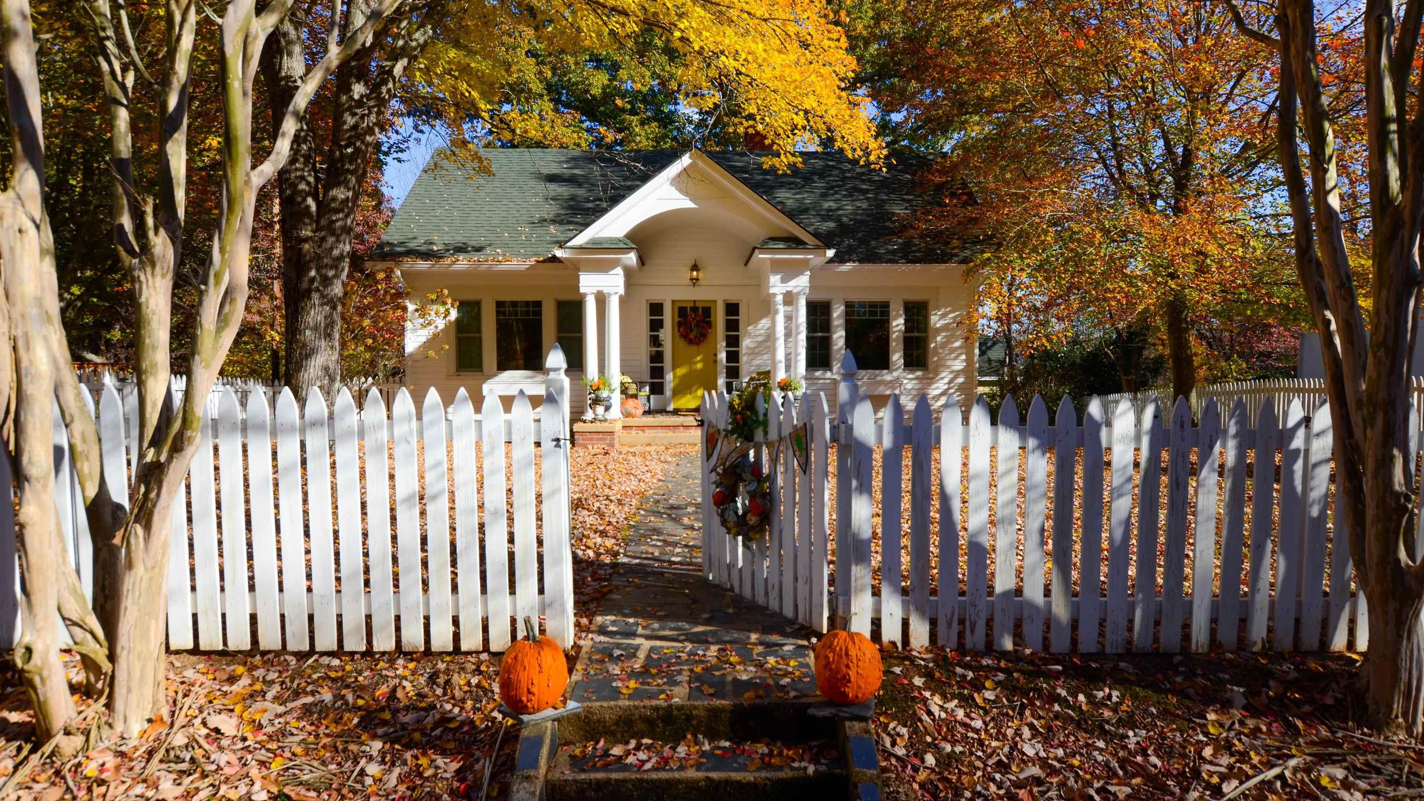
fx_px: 775
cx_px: 711
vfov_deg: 54.6
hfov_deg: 85.1
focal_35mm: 21
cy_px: 417
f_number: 8
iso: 100
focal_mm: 13
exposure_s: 1/250
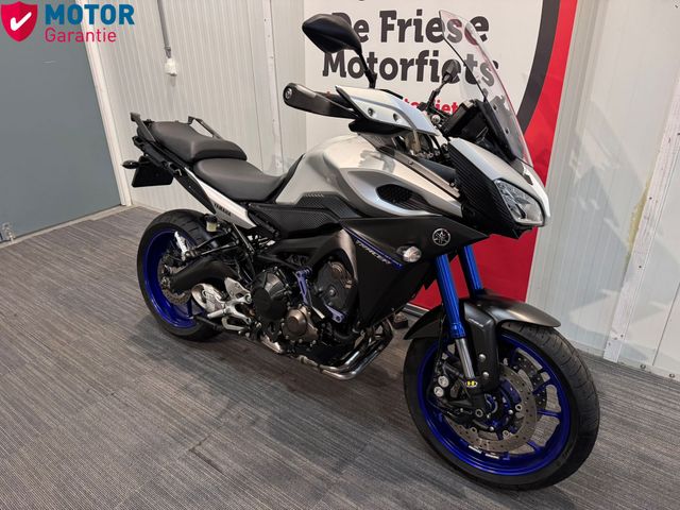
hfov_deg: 71.6
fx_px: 471
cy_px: 255
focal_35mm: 24
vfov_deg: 56.8
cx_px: 340
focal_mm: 6.76
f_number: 1.78
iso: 400
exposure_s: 1/50
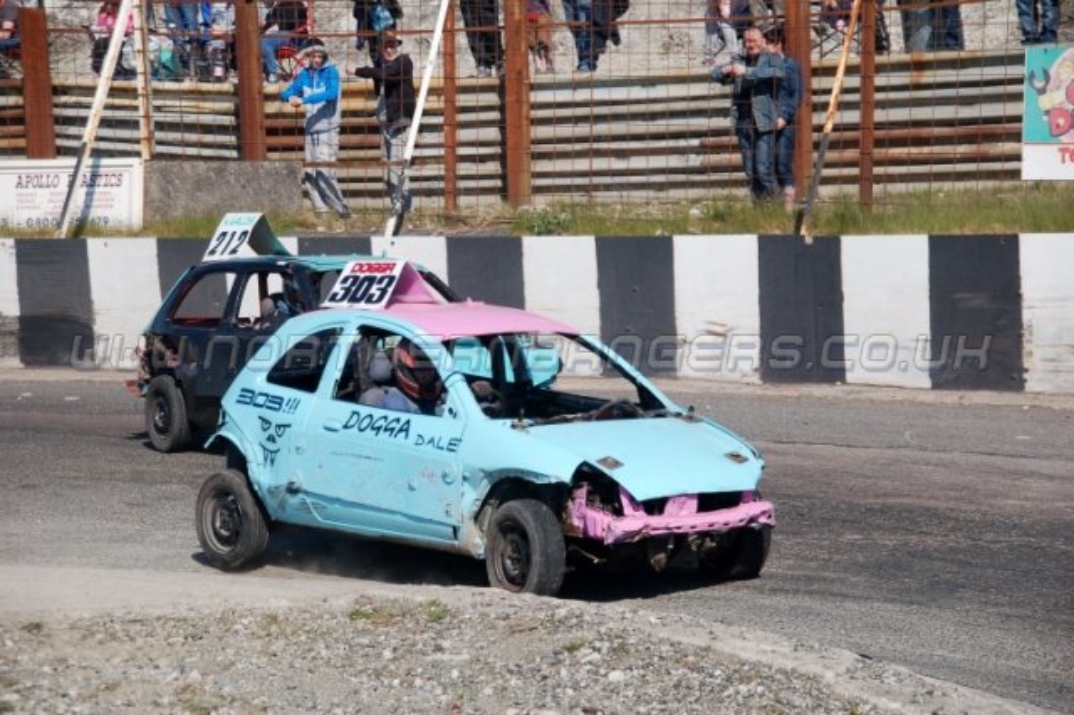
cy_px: 358
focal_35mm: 117
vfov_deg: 11.7
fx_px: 3489
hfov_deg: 17.5
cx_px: 537
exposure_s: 1/1000
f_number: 5.6
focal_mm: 78
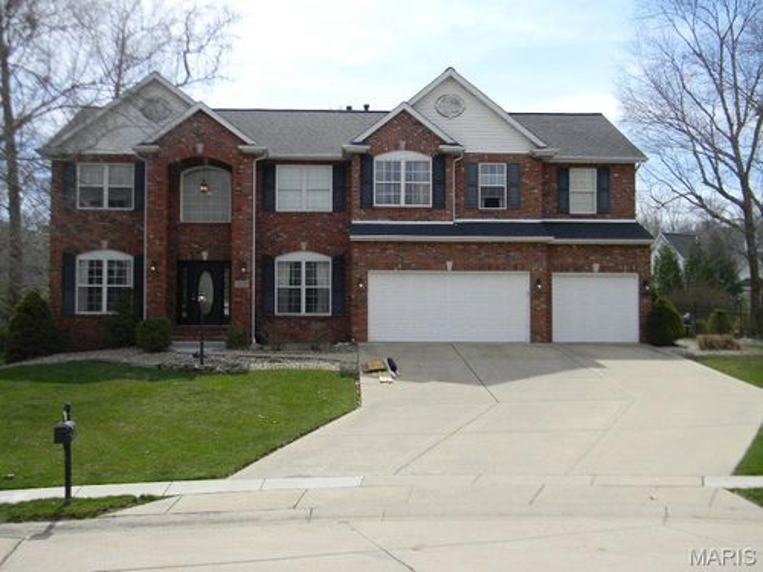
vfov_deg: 35.1
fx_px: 904
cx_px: 382
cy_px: 286
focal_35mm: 41
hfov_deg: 45.8
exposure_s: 1/223
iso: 80
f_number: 7.6
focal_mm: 7.3
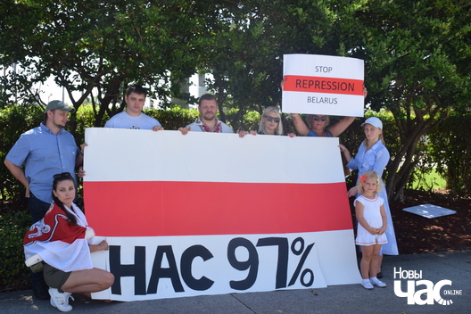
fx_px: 530
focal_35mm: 40
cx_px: 236
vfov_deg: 33.0
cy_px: 157
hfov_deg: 47.9
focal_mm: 27
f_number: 8
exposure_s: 1/250
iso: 200
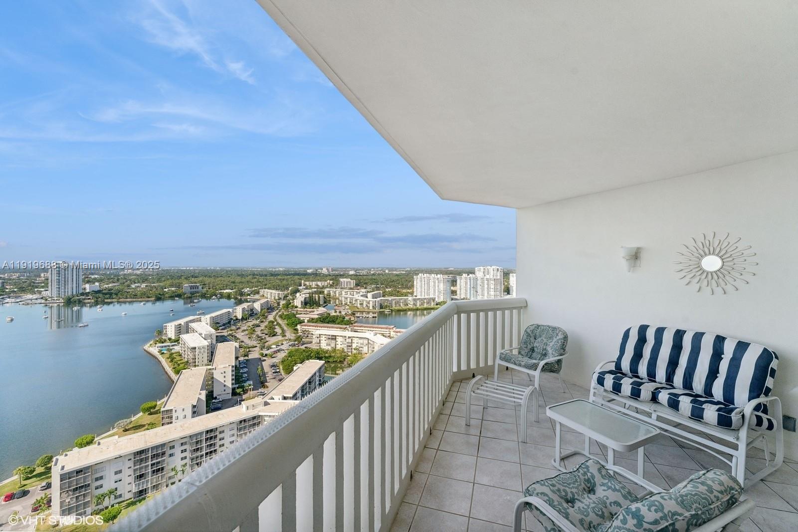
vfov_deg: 81.2
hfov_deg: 104.2
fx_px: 310
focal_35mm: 14
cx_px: 399
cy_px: 266
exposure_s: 1/640
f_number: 9
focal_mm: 14
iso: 250
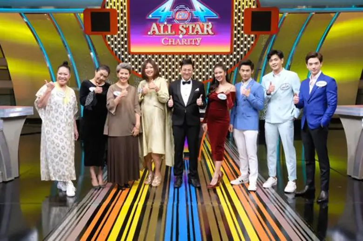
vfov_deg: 37.7
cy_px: 120
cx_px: 182
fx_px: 352
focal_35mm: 35
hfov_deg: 54.5
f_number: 13
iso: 12800
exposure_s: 1/250
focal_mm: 23.3
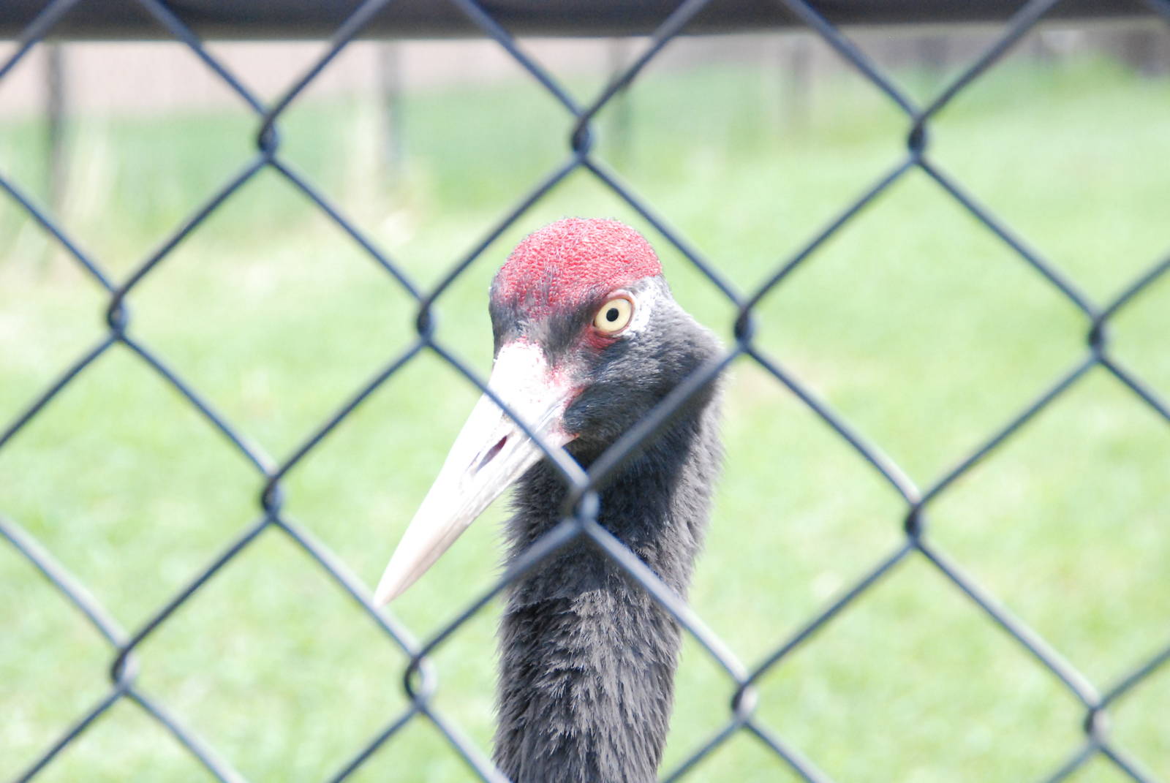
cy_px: 392
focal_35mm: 128
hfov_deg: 16.1
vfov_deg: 10.8
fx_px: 4149
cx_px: 585
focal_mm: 85
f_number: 7.1
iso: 1600
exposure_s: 1/500
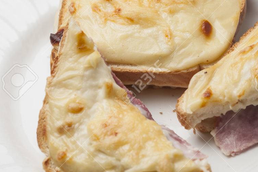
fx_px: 1117
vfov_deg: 8.8
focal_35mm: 156
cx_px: 206
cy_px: 68
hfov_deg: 13.1
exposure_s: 1/200
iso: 200
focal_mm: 60
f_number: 5.6
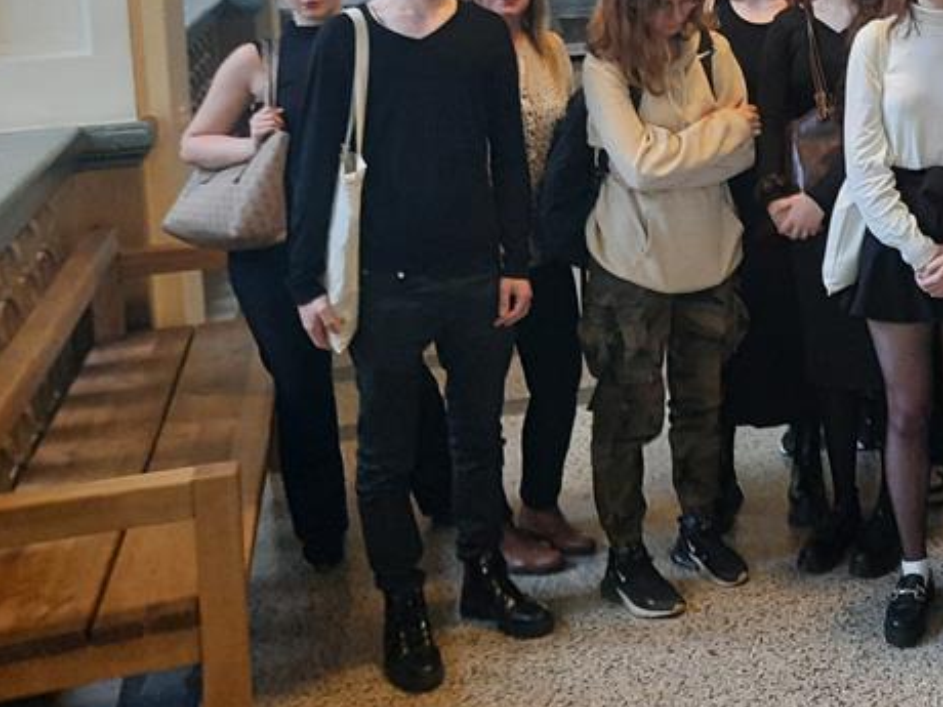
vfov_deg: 23.8
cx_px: 1073
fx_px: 1580
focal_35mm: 58
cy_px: -43
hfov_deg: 29.5
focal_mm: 4.6
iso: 500
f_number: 2
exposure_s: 1/25
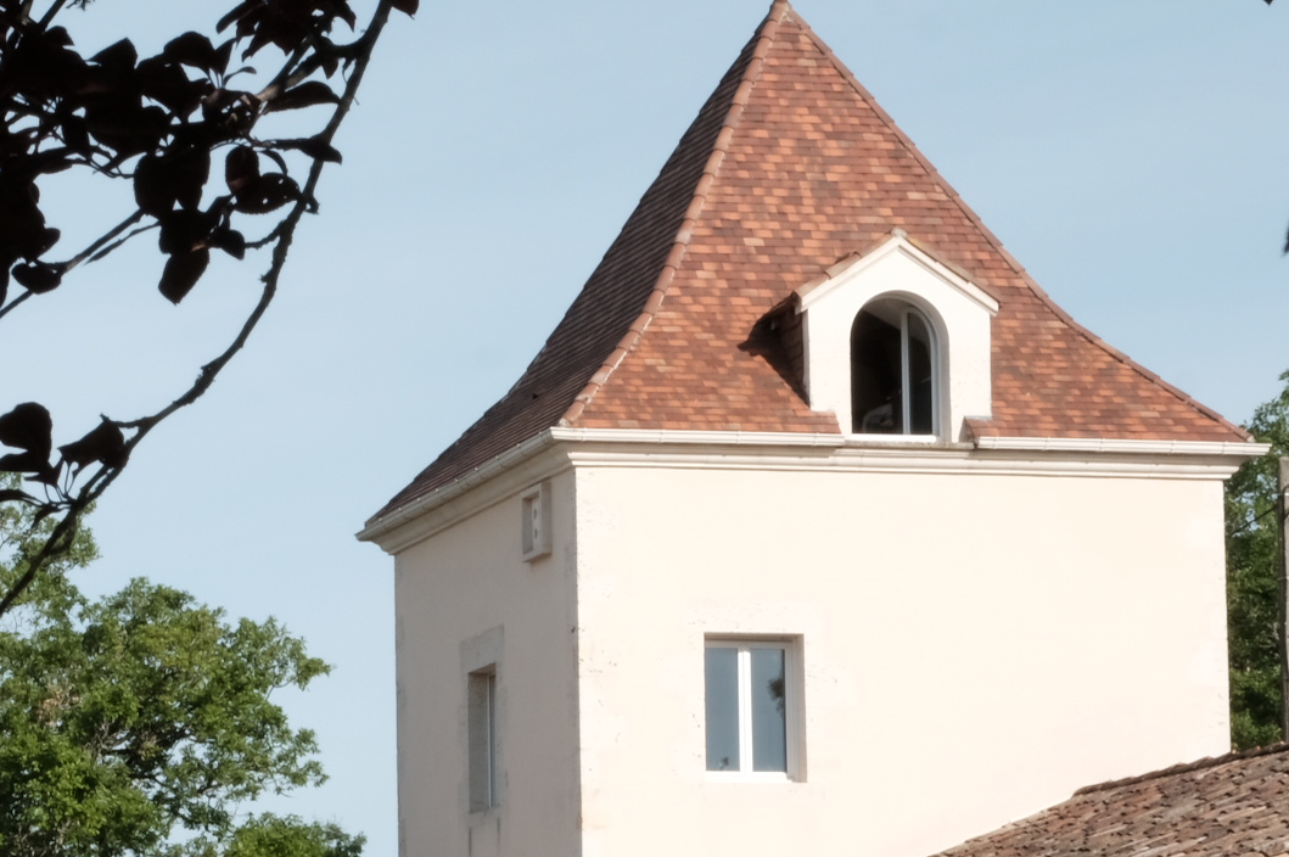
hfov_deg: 16.1
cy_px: 734
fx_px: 4471
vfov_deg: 10.9
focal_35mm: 125
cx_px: -16
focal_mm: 29.2
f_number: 22
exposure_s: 1/50
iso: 200
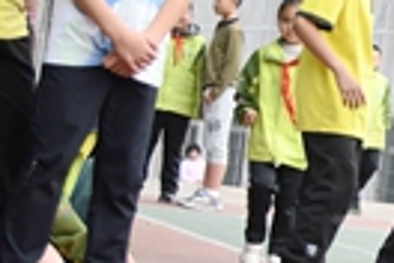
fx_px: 1751
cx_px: 839
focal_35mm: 160
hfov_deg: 11.3
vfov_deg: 8.5
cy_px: 250
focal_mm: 22
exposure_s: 1/1000
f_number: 3.8
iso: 450
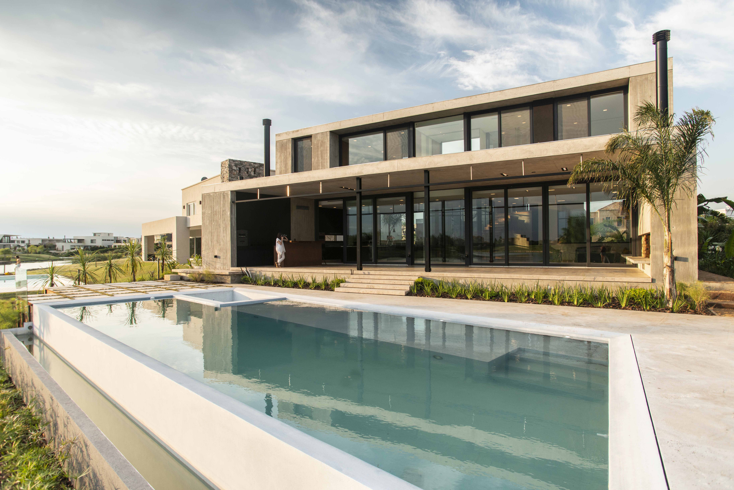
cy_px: 245
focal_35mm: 20
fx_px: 408
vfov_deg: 62.0
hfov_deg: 84.0
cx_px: 367
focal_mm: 20
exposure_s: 1/250
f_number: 6.3
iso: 640
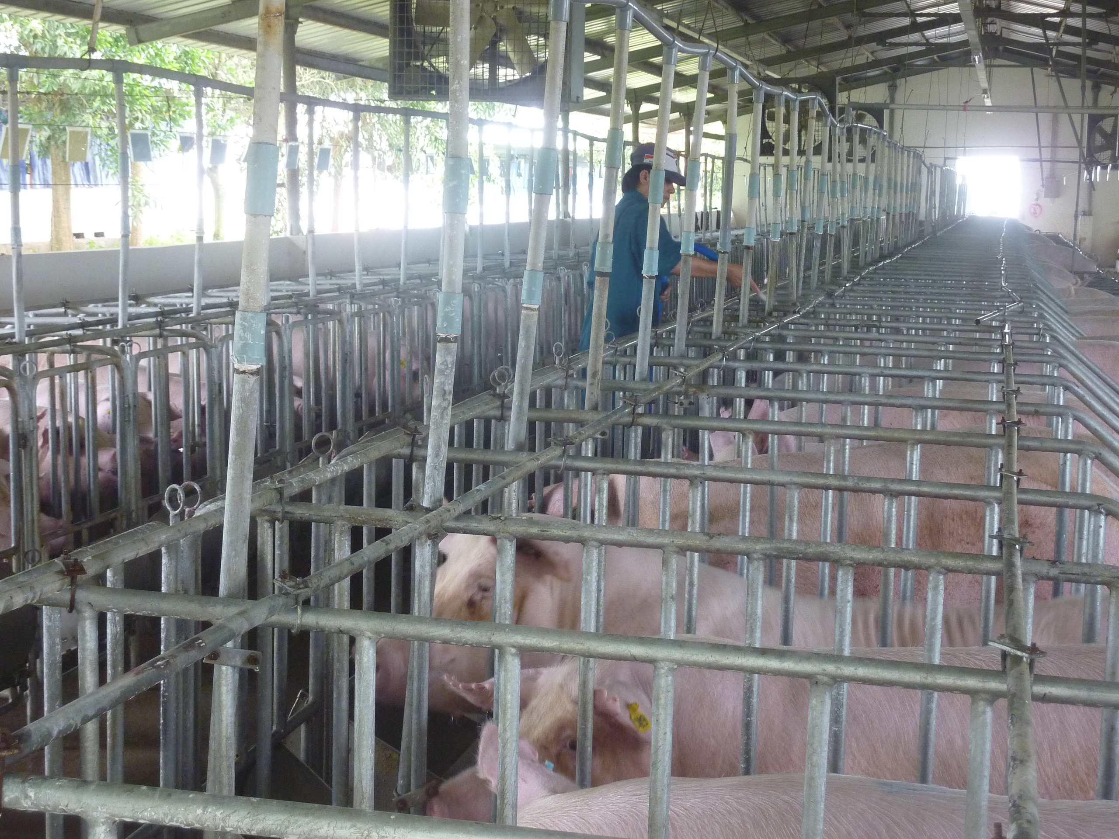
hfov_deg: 32.7
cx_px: 560
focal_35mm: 59
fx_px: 1907
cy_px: 420
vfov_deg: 24.8
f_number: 3.9
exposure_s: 1/40
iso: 250
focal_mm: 9.7
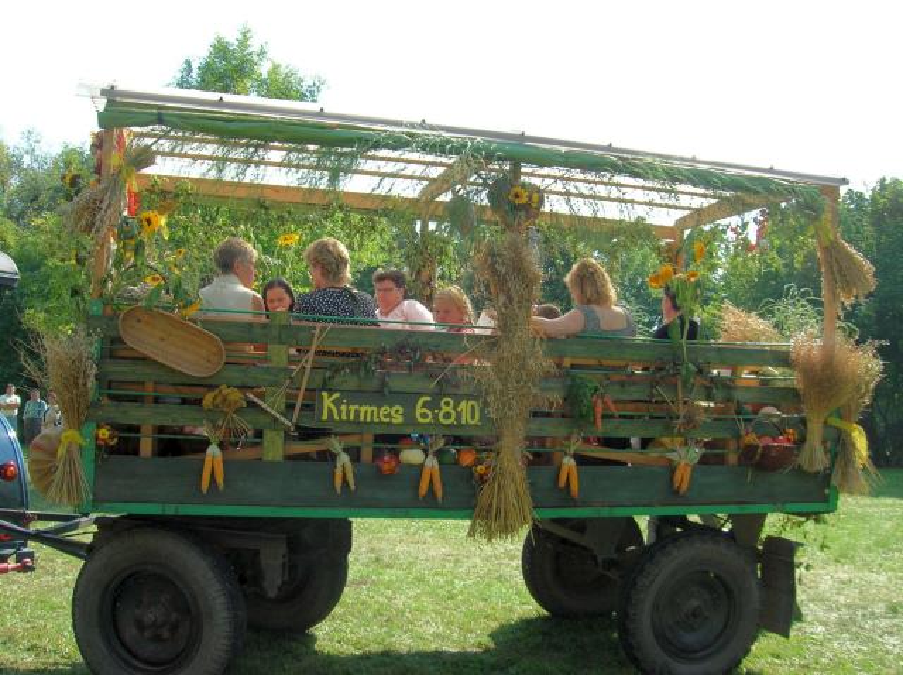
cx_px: 452
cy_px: 338
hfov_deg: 54.0
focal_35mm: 34
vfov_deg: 41.7
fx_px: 886
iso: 50
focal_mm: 5.7
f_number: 4.9
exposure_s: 1/123
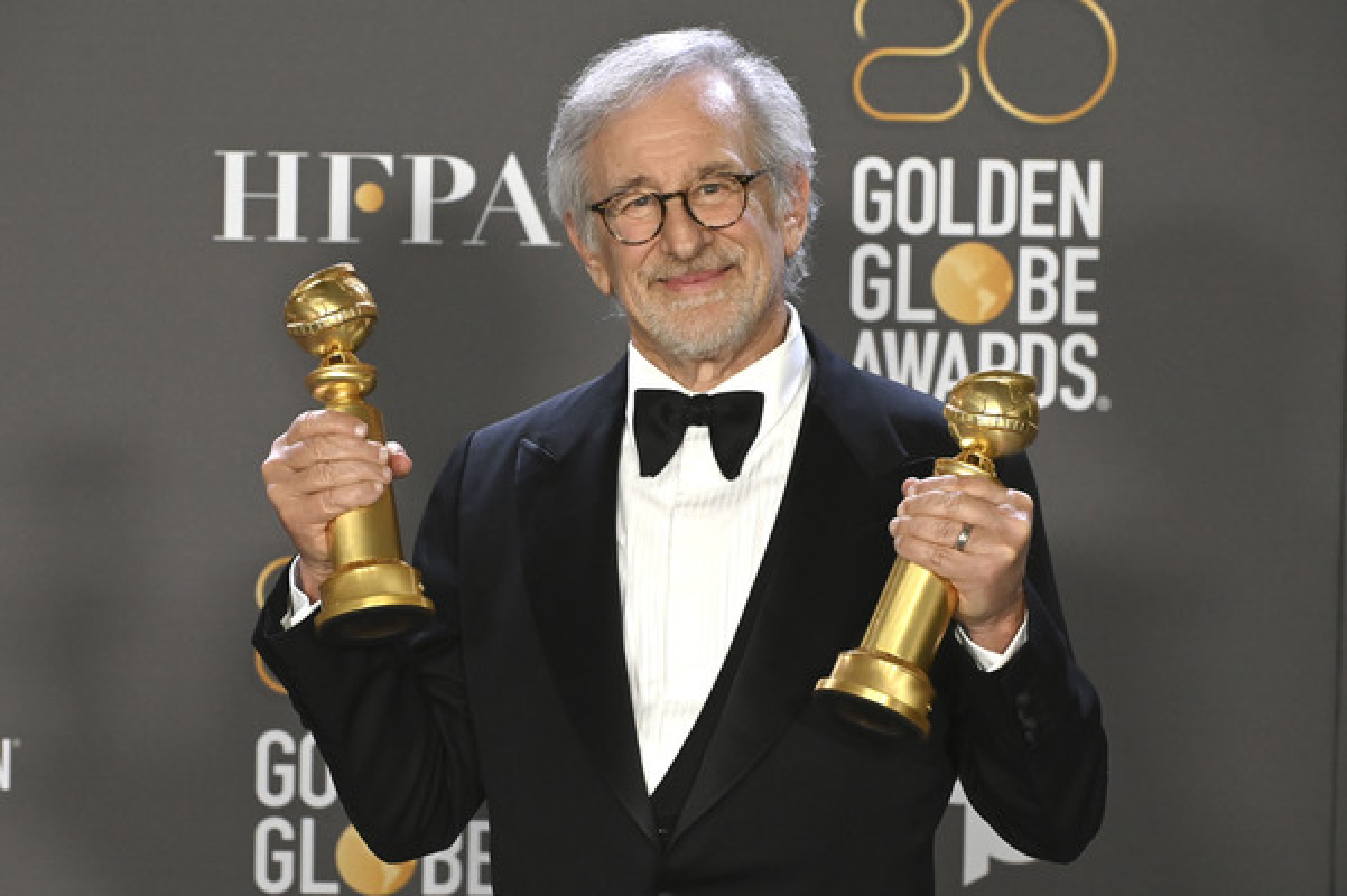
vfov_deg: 8.8
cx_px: 674
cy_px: 448
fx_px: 5796
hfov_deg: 13.3
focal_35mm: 155
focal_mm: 155
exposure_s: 1/400
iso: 6400
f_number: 8
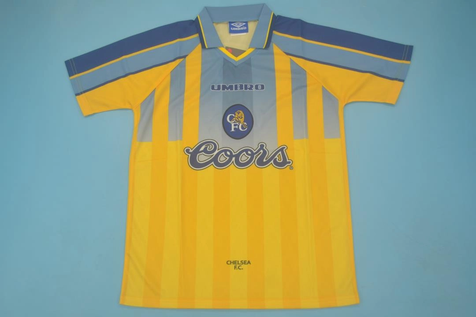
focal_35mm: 36
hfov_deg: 53.1
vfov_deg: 36.9
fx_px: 476
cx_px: 238
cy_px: 158
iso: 200
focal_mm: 24
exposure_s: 1/125
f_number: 4
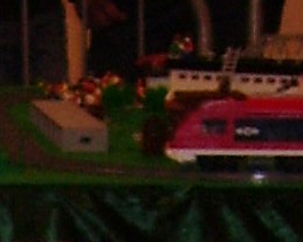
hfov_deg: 6.1
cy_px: 1065
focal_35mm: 313
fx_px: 2806
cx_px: -188
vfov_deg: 4.4
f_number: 2.7
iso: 80
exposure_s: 1/60
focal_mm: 6
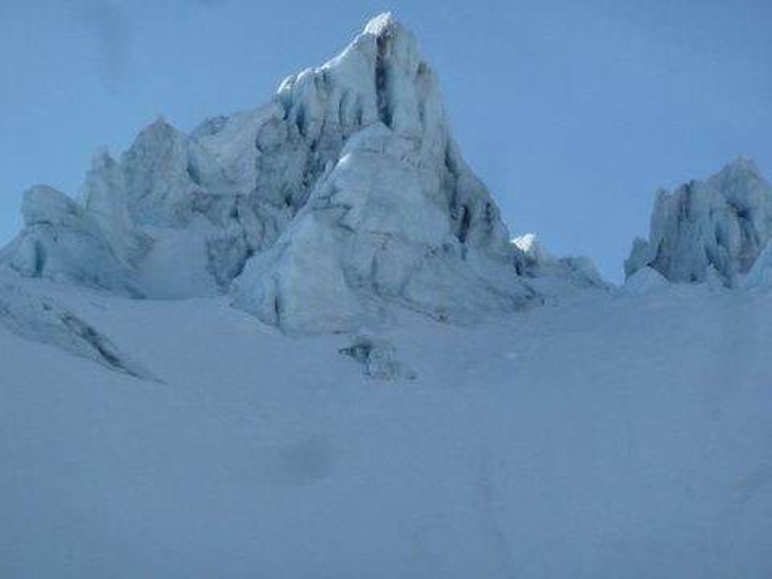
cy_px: 290
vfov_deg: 4.7
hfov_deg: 6.3
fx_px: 7025
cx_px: 386
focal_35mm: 315
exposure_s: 1/640
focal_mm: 49.2
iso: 160
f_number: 4.9
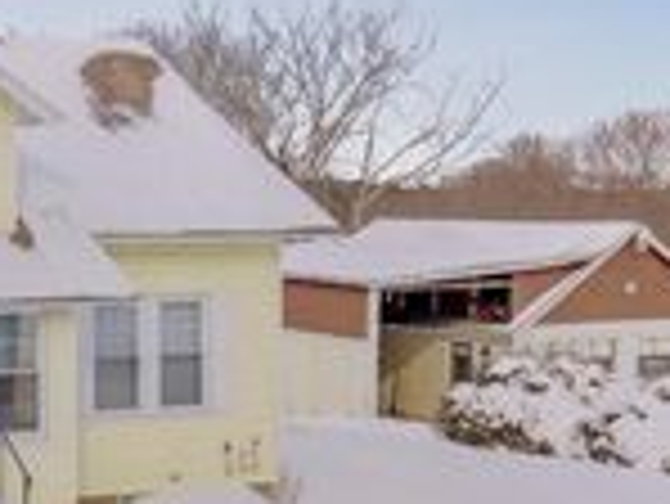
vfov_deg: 19.2
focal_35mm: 77
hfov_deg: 23.3
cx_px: -126
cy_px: 241
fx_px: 1492
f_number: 1.8
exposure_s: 1/3200
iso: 100
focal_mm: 8.67
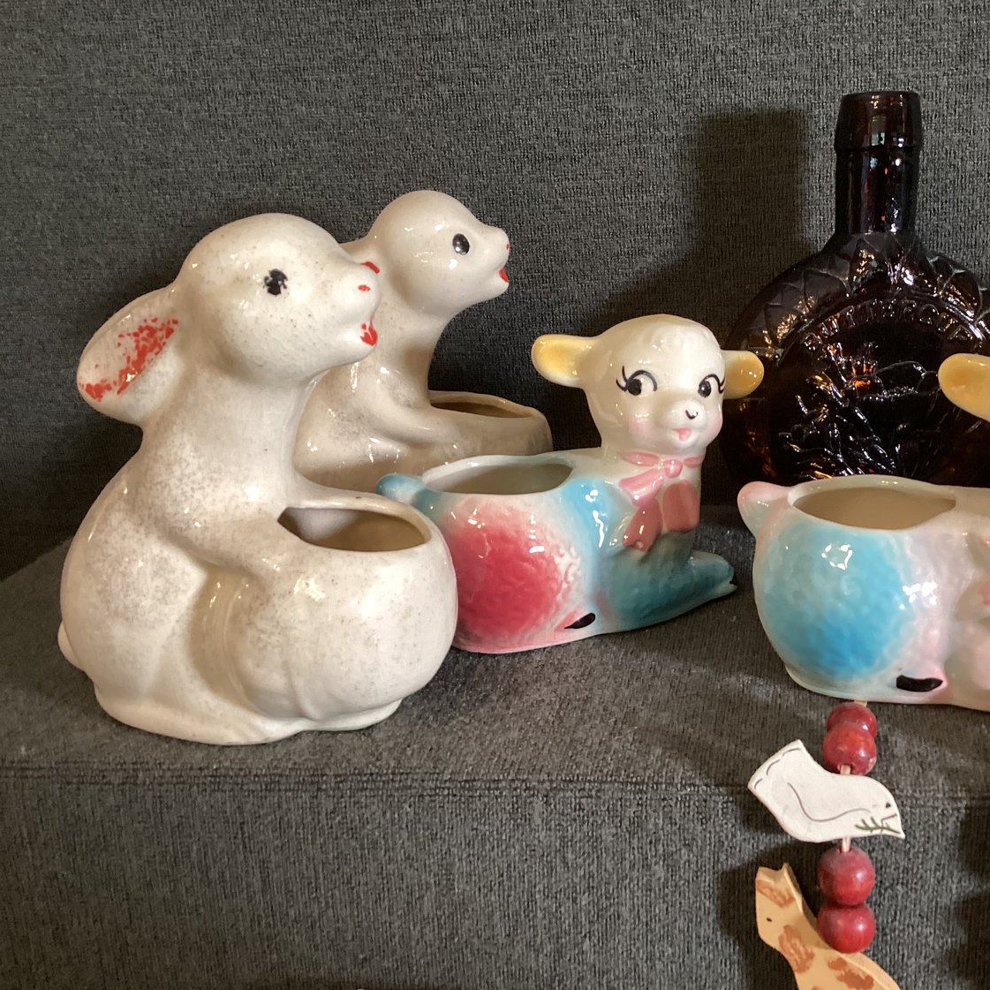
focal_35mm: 37
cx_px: 641
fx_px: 1197
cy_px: 497
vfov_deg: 44.9
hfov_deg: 44.4
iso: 160
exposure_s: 1/50
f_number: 2.4
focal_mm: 3.3
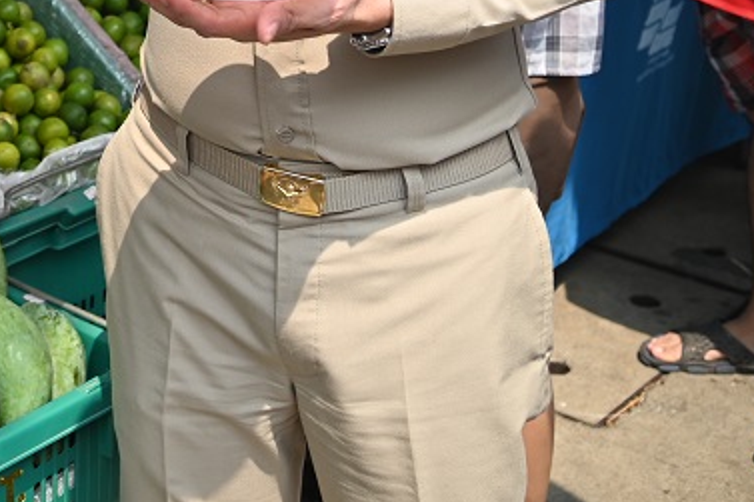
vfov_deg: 16.0
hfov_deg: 23.9
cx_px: -156
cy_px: -287
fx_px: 1612
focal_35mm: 77
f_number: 4
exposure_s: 1/400
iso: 100
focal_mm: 24
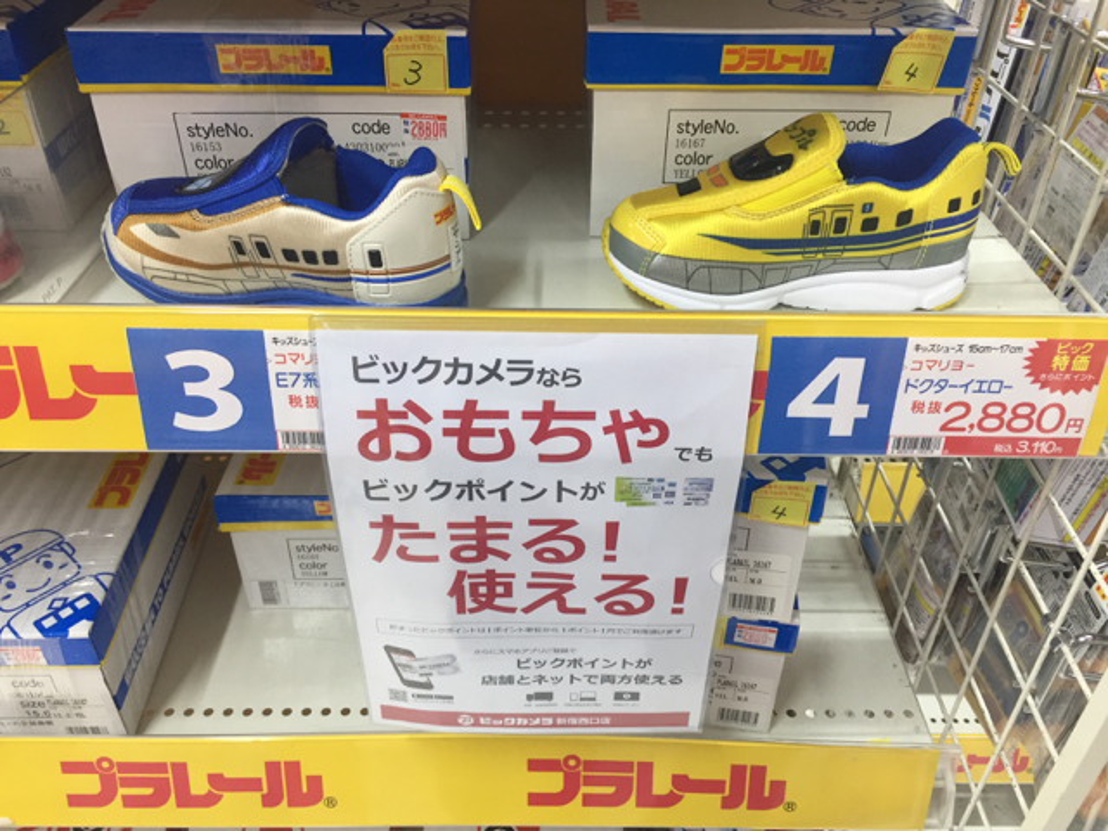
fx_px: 928
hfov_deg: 61.7
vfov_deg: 48.2
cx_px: 554
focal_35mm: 29
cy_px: 416
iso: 40
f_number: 2.2
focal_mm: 4.15
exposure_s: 1/30
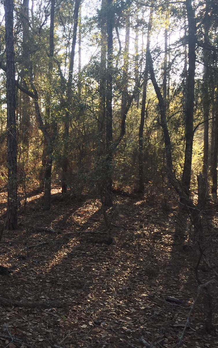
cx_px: 4
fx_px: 399
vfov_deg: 47.2
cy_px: 174
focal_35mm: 42
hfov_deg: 28.8
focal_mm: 4.15
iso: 50
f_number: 2.2
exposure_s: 1/120
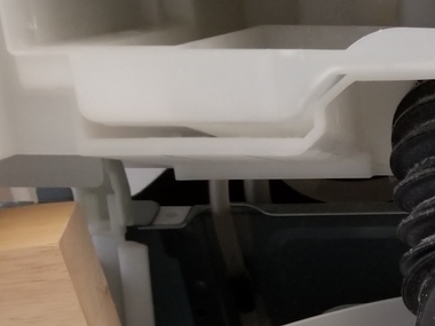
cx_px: 656
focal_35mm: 82
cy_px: 337
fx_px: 1030
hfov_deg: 20.4
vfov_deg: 17.5
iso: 200
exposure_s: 1/14
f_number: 1.7
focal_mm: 4.25
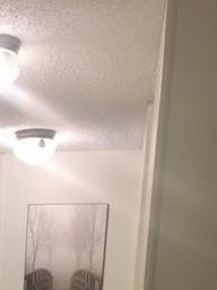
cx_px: -90
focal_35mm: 87
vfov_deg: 19.8
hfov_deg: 15.8
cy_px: 425
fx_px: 727
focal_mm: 4.15
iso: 40
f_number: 2.2
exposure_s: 1/30
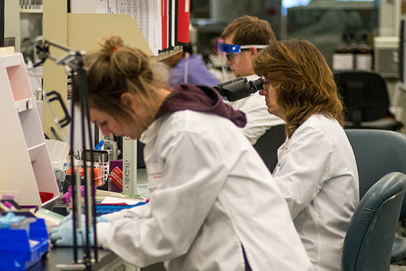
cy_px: 136
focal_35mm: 135
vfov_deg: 10.2
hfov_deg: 15.2
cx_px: 203
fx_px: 1523
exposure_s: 1/750
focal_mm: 135
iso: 1250
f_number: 4.5
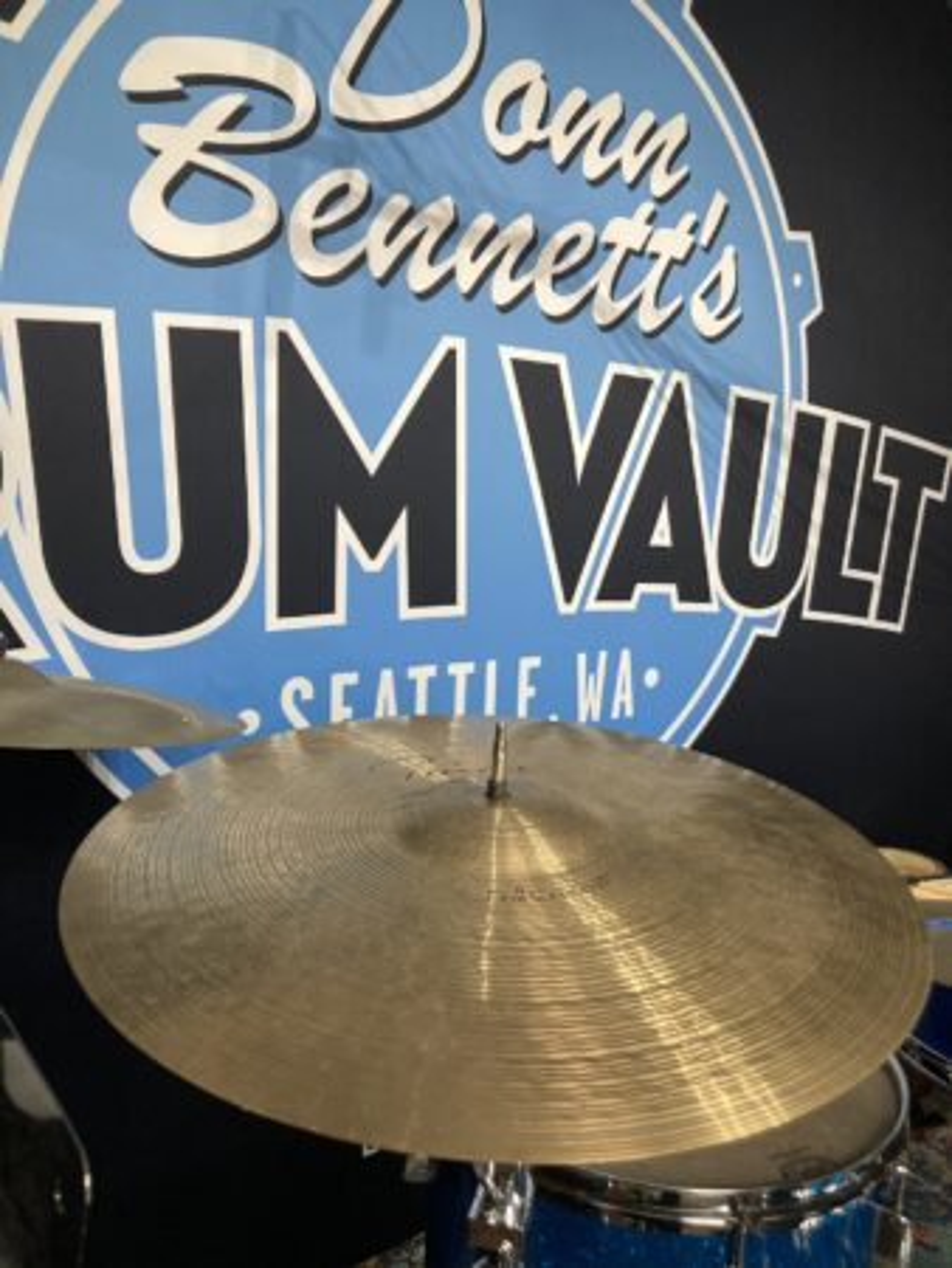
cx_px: 476
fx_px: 1026
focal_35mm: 28
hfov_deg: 49.8
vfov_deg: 63.4
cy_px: 634
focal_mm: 3.99
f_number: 1.8
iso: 100
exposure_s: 1/60
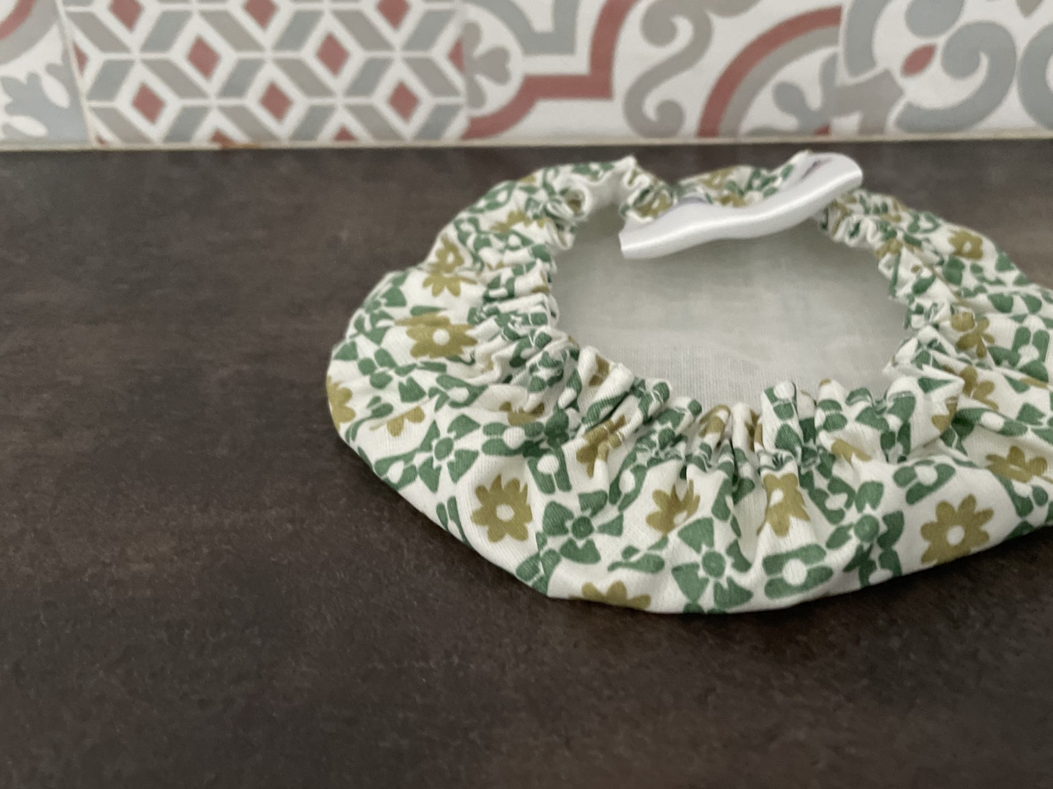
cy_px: 331
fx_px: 1034
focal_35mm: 34
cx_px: 653
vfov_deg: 41.7
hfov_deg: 53.4
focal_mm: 4.2
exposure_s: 1/30
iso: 640
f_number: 1.6
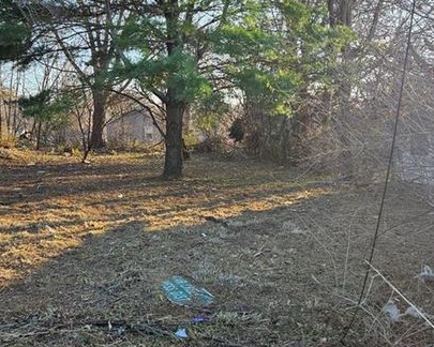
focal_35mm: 37
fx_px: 475
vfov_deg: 40.1
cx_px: 214
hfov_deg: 49.1
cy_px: 155
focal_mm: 5.4
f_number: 1.8
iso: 40
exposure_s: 1/426
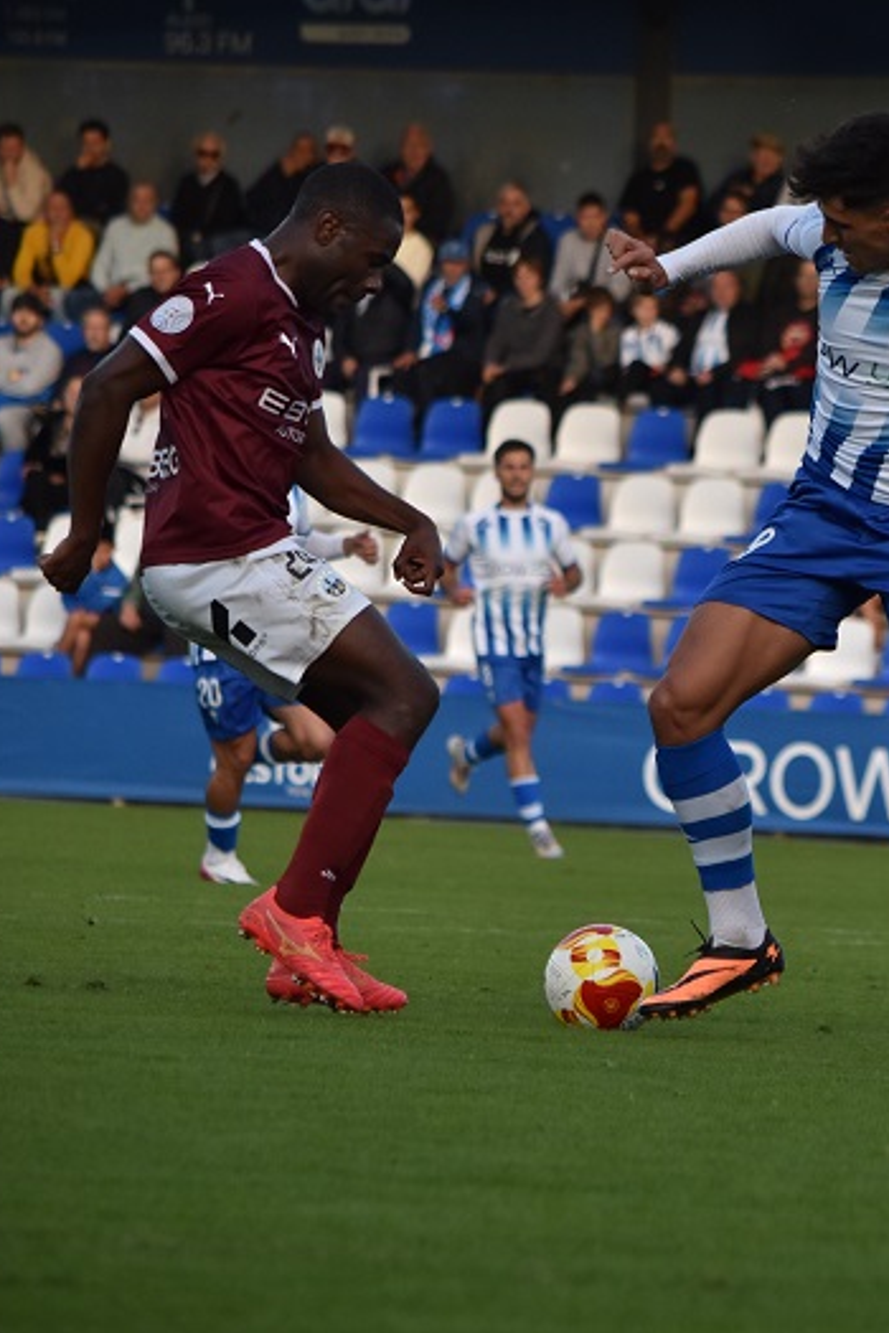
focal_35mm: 328
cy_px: 647
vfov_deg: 6.3
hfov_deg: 4.2
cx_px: 759
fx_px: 12149
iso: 800
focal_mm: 140
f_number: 4.8
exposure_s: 1/1250
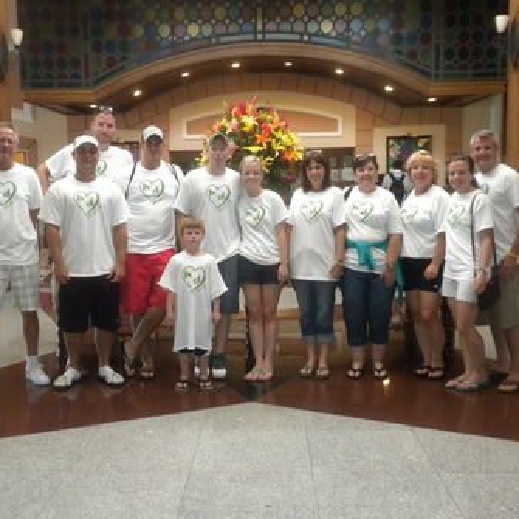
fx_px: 746
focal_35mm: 44
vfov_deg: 38.3
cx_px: 235
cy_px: 259
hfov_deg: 38.3
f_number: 3.5
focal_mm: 6.6
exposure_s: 1/39.5
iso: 400
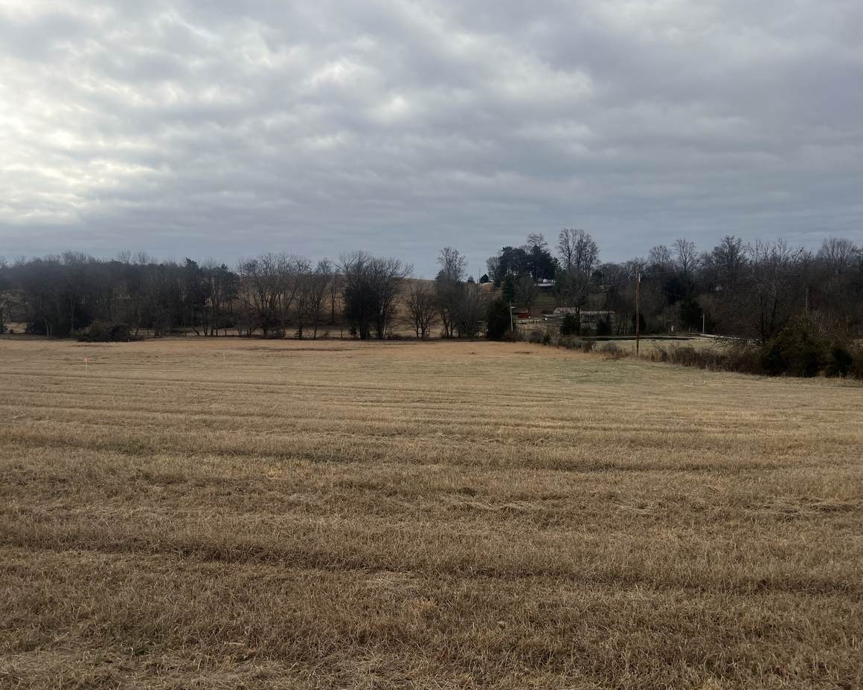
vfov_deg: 51.5
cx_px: 405
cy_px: 338
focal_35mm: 28
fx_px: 715
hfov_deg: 62.2
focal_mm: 5.7
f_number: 1.5
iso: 50
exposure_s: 1/2841
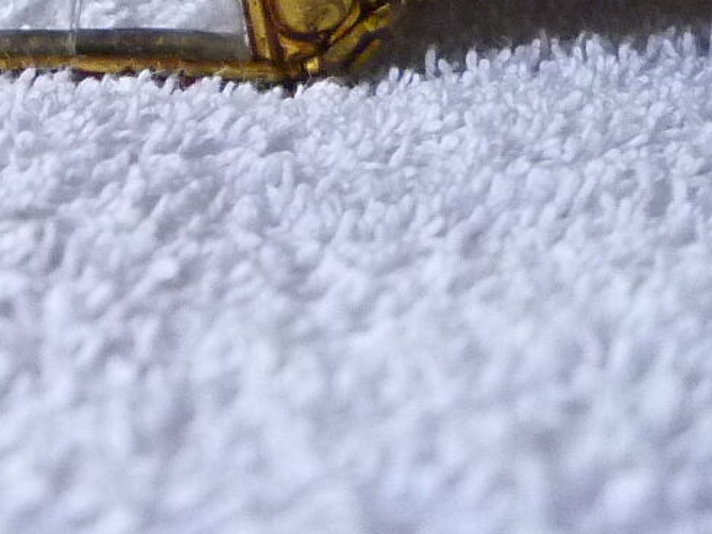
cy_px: -220
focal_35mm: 104
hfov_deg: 16.2
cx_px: -531
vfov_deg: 13.5
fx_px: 2139
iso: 400
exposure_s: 1/30
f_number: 2.8
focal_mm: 4.5
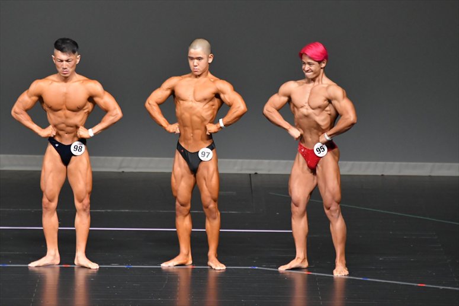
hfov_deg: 6.5
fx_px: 4014
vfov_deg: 4.4
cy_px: 153
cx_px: 230
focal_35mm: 315
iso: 5000
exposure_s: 1/400
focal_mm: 210
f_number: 5.6
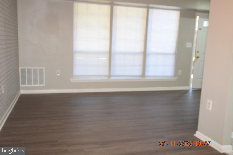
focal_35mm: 33
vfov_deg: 40.0
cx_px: 116
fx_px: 214
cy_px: 78
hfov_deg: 57.2
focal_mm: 22
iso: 800
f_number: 4.5
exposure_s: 1/100
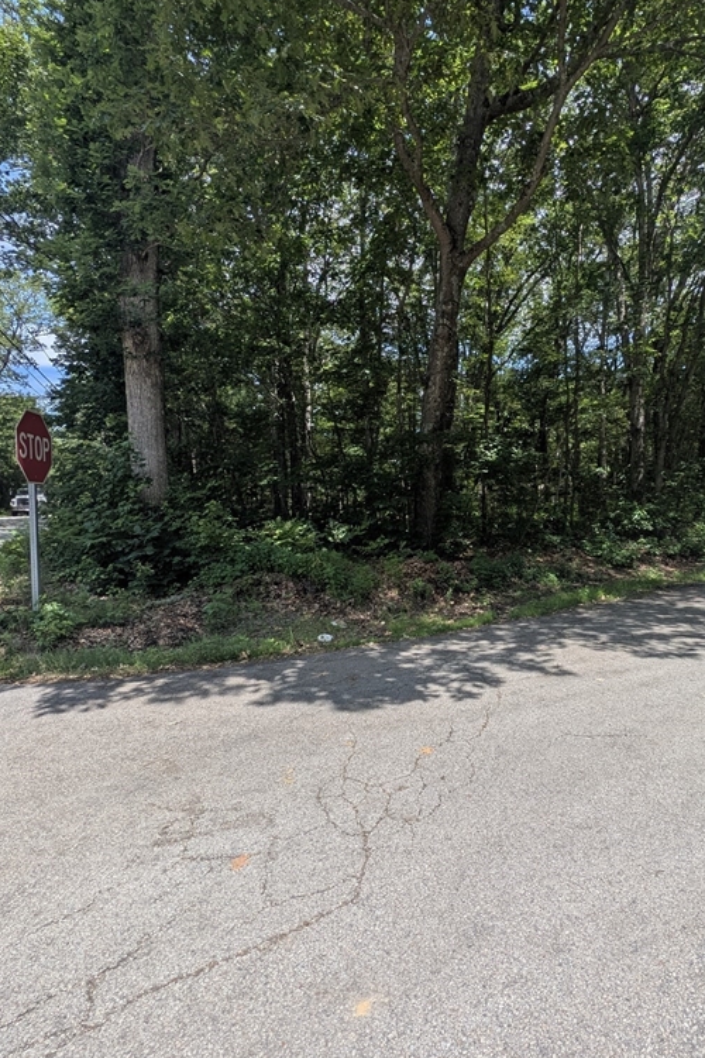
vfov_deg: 93.3
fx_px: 499
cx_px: 457
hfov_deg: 68.9
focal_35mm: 17
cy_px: 532
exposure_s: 1/1314
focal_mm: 2.23
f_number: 1.95
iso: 40
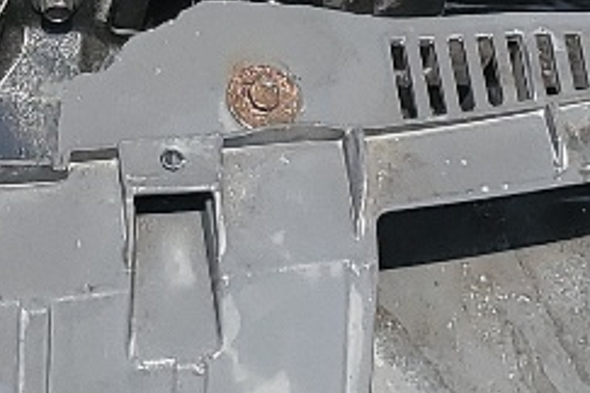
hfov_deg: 11.4
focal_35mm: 178
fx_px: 2917
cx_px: -15
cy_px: -592
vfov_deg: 7.2
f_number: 1.5
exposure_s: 1/1667
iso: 50
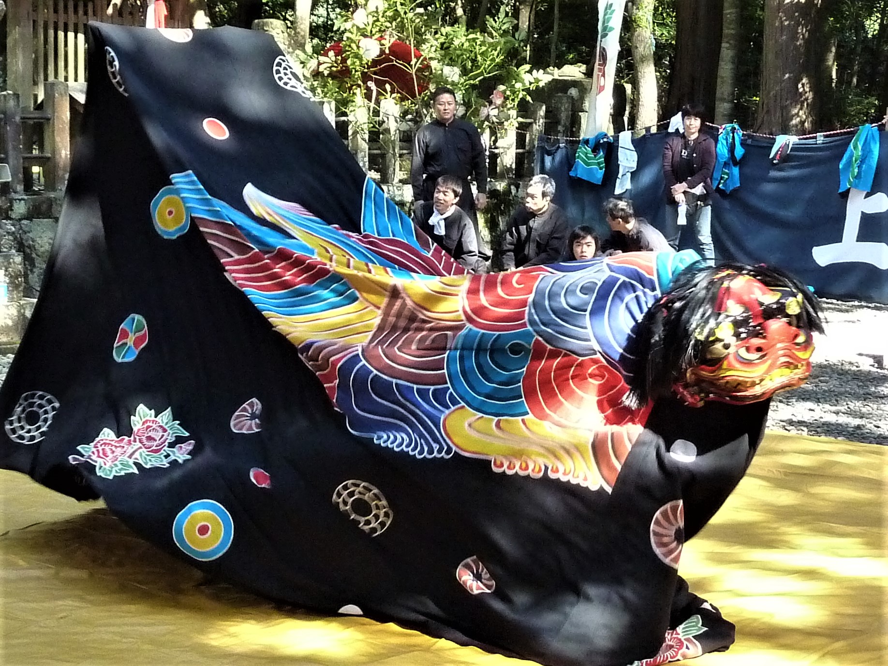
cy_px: 333
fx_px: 1719
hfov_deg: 29.0
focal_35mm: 67
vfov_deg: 21.9
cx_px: 444
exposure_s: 1/125
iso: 500
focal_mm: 6.1
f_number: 3.6
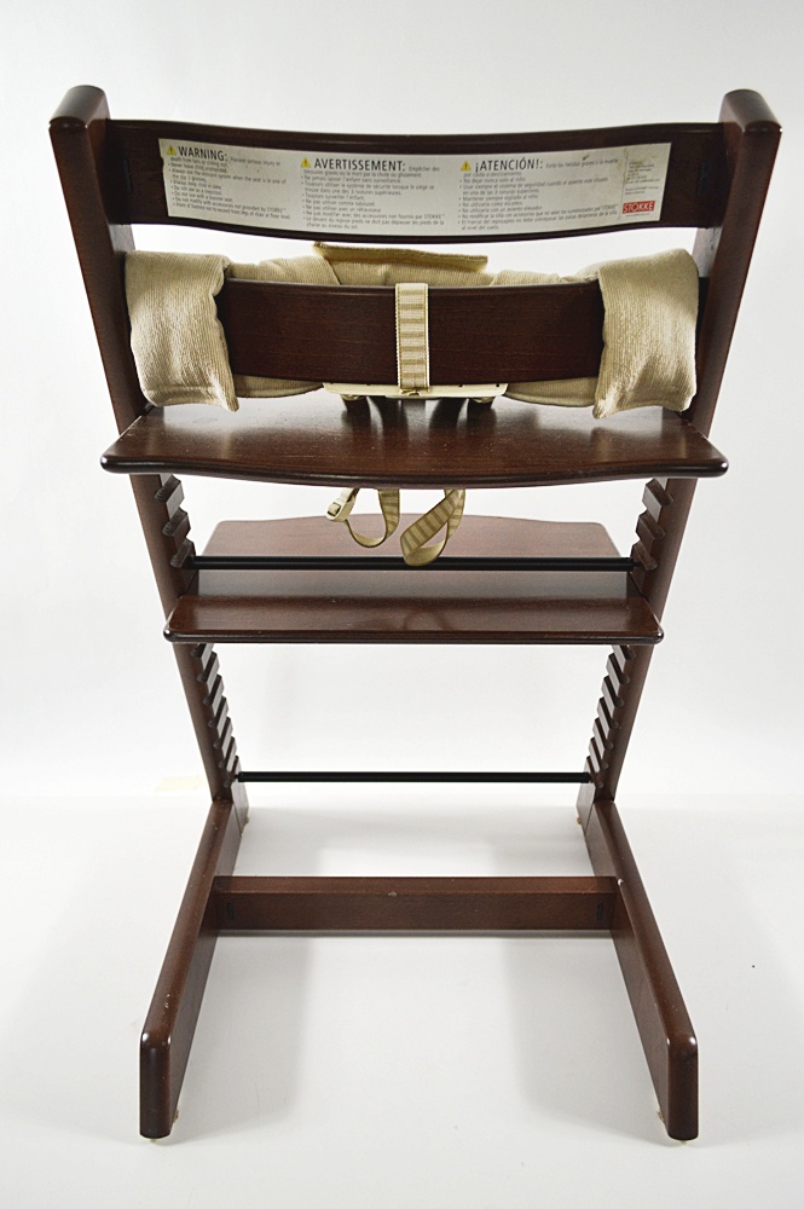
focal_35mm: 30
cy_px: 604
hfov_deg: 43.5
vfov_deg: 62.0
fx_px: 1007
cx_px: 402
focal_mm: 20
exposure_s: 1/60
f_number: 4
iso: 400
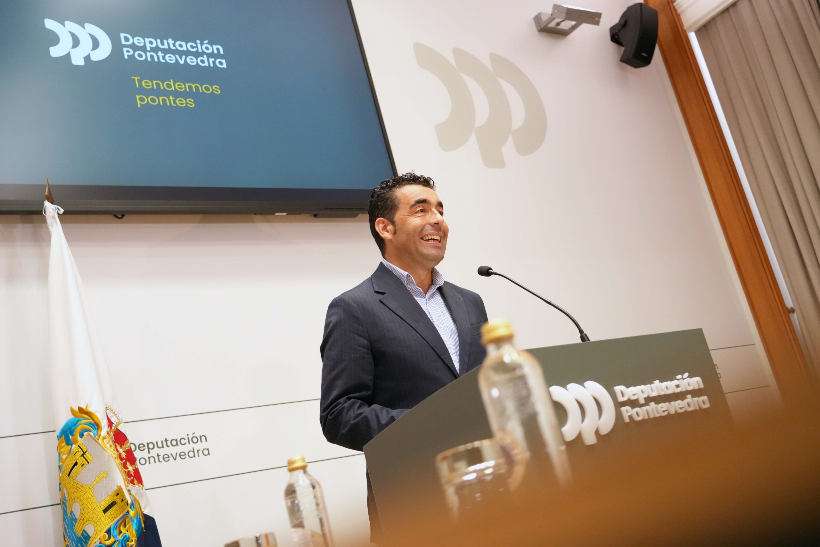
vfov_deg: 30.5
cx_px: 410
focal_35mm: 44
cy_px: 274
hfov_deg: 44.5
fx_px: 1002
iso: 8000
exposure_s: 1/500
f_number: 4.5
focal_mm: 44
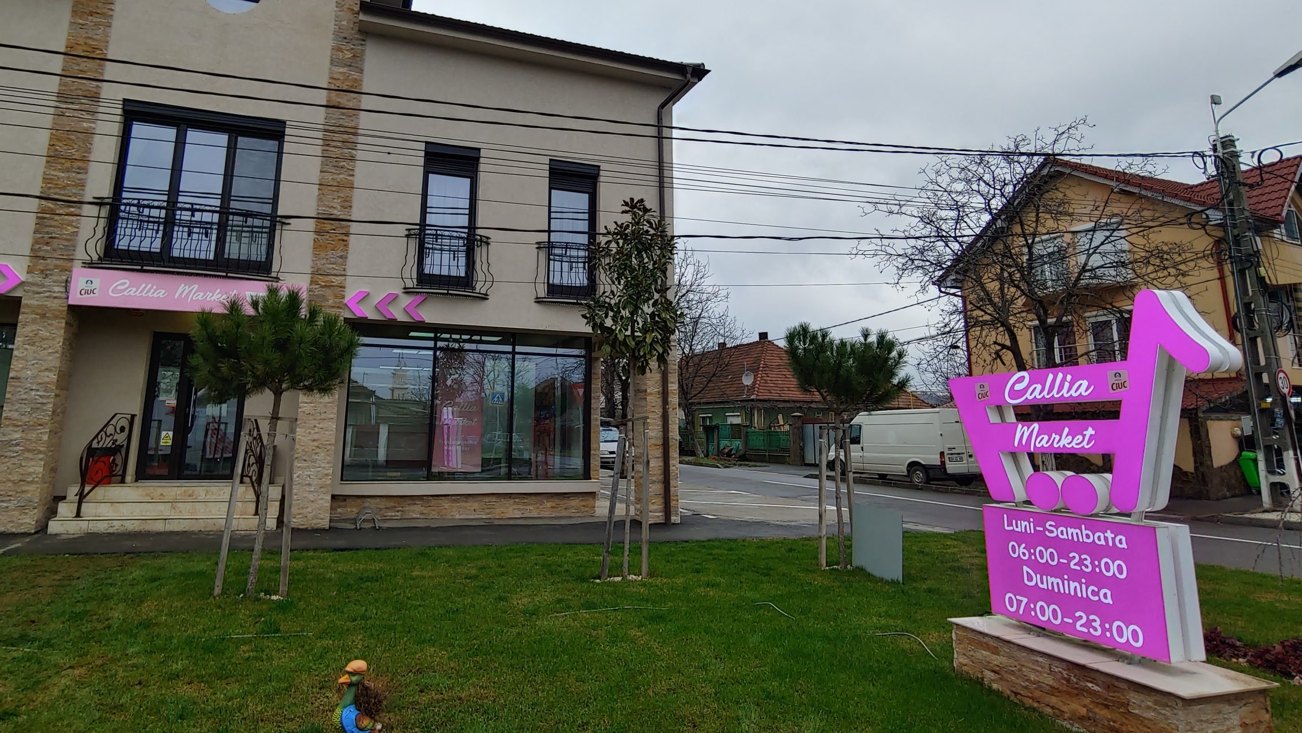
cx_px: 568
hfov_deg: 86.2
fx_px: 690
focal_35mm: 20
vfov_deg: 55.5
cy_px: 294
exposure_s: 1/422
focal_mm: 2.18
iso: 50
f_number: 1.9
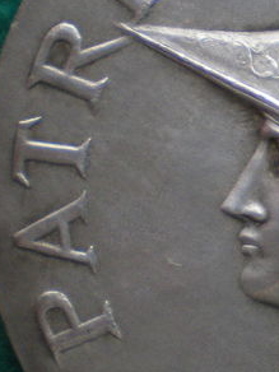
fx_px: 1397
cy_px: 180
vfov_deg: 15.2
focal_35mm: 130
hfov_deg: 11.0
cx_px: 401
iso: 200
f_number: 3.1
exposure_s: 1/50
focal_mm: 6.3
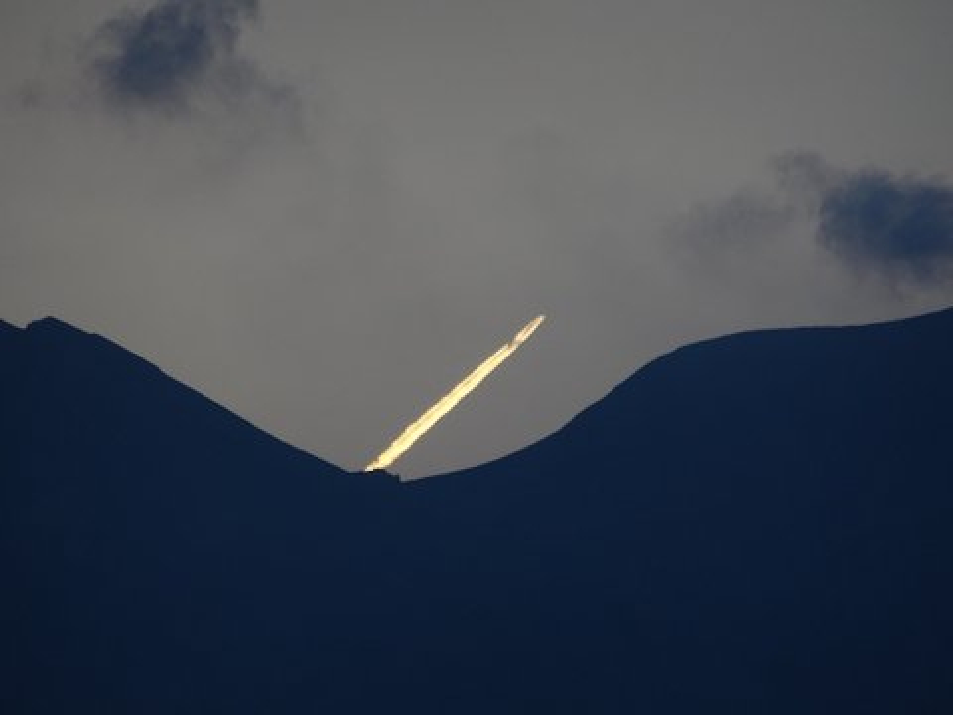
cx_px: 476
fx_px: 14536
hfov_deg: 3.8
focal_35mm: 528
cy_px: 358
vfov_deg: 2.8
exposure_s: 1/250
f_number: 6.3
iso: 100
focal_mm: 90.16
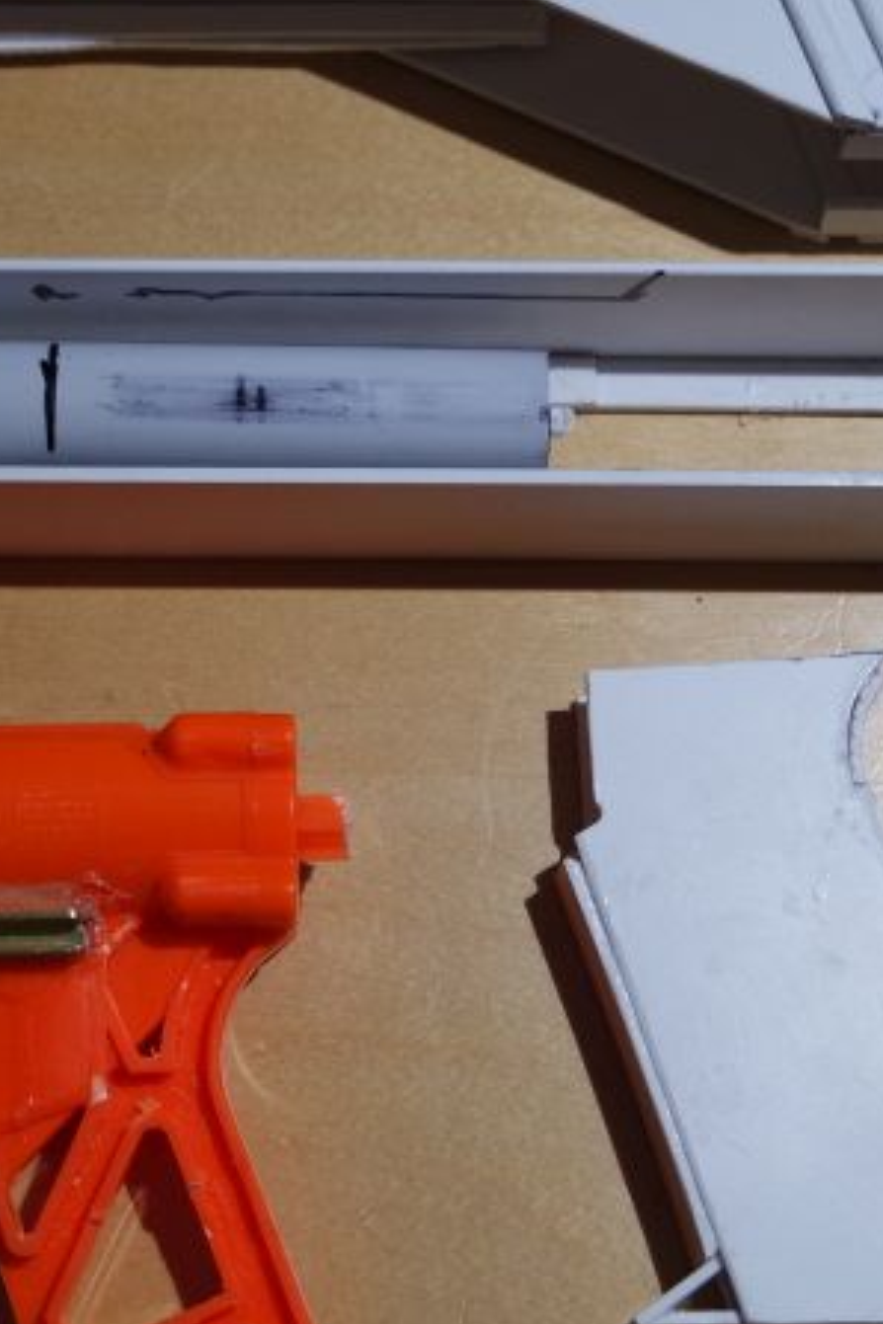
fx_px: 3201
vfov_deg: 23.3
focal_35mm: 87
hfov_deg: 15.7
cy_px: 819
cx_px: 284
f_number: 4.5
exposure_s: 1/50
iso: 200
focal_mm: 25
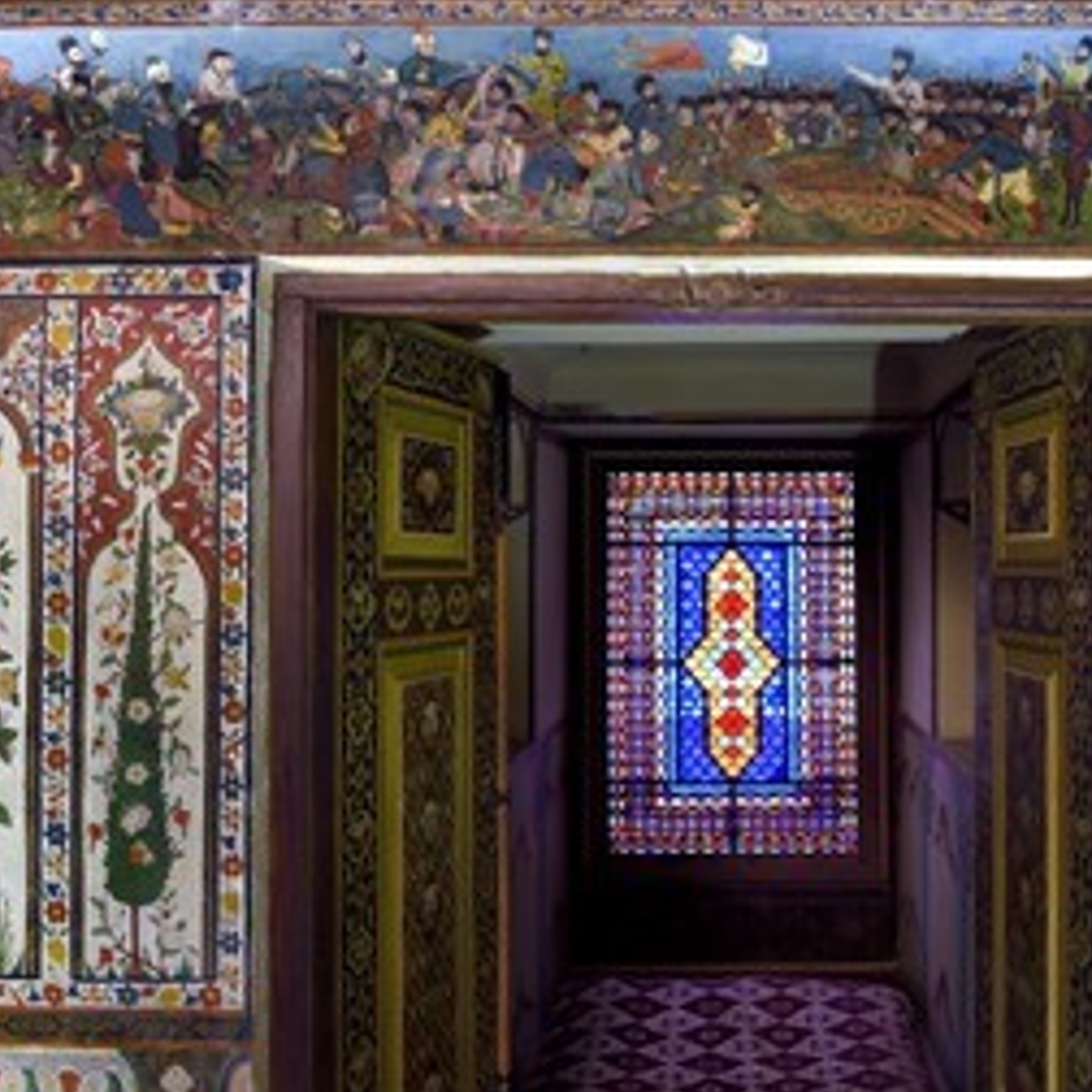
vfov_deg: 48.4
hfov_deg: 47.3
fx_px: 1213
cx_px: 763
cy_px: 529
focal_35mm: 34
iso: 800
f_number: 5.6
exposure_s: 1/8
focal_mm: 24
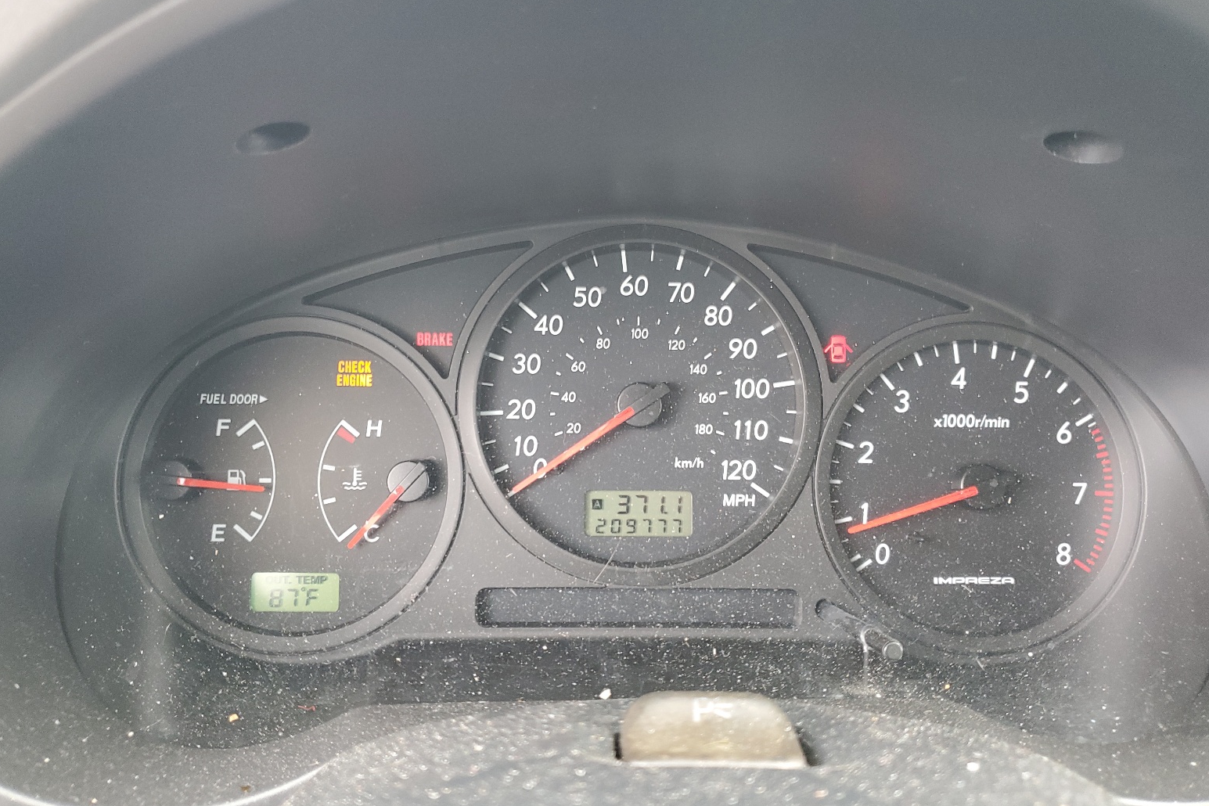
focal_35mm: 28
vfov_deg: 46.4
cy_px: 390
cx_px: 611
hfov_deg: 65.5
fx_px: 940
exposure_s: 1/60.2
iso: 106
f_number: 1.5
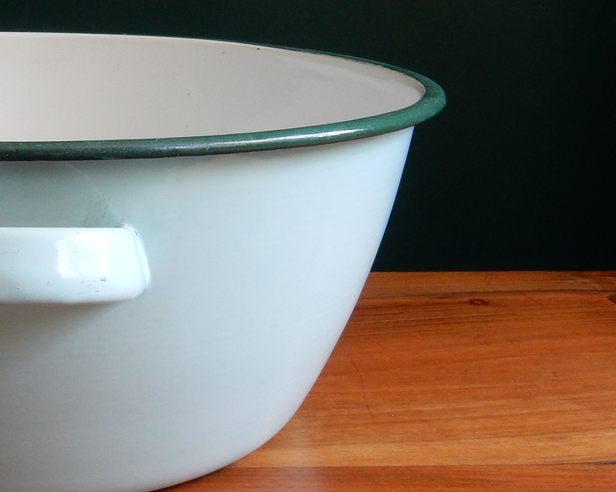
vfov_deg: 20.9
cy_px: 175
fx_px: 1331
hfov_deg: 24.7
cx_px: -12
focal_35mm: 73
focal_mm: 6.4
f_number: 4
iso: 280
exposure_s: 1/30
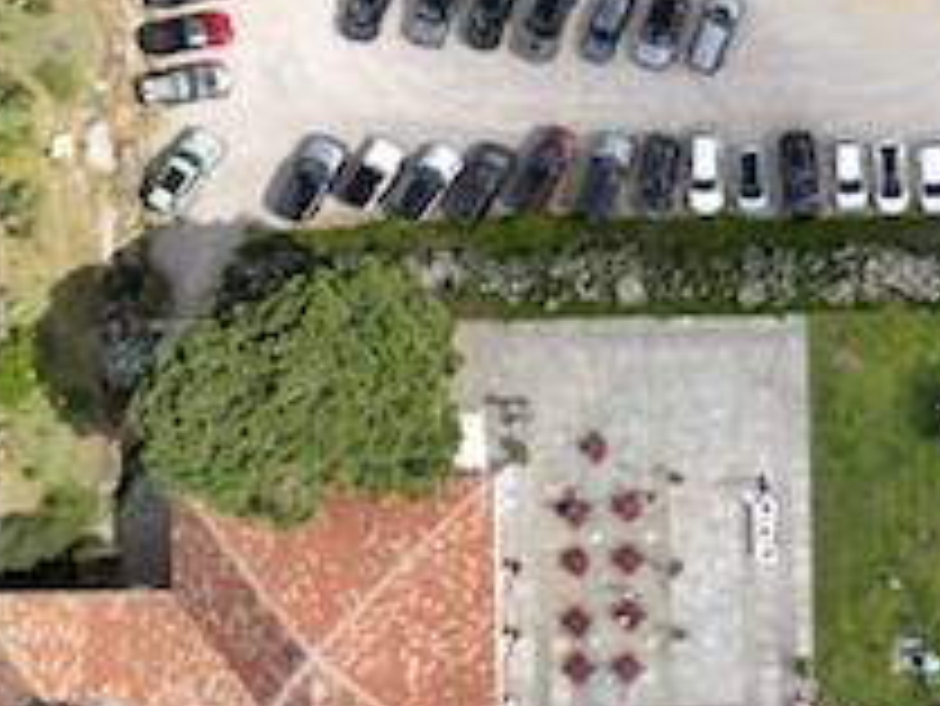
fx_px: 1875
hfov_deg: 26.3
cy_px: 90
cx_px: 989
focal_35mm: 69
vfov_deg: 20.9
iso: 100
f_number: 2.8
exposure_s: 1/60
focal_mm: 12.29
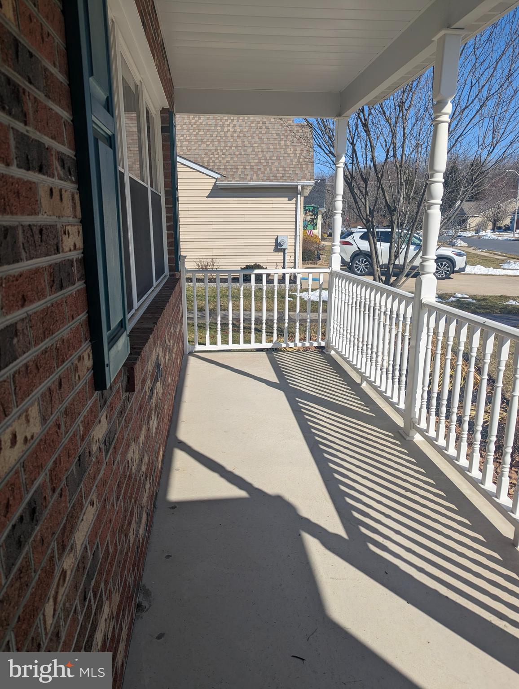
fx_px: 479
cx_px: 260
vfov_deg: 71.5
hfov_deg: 56.9
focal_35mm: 24
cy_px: 344
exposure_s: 1/2463
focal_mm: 6.81
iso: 41
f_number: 1.85
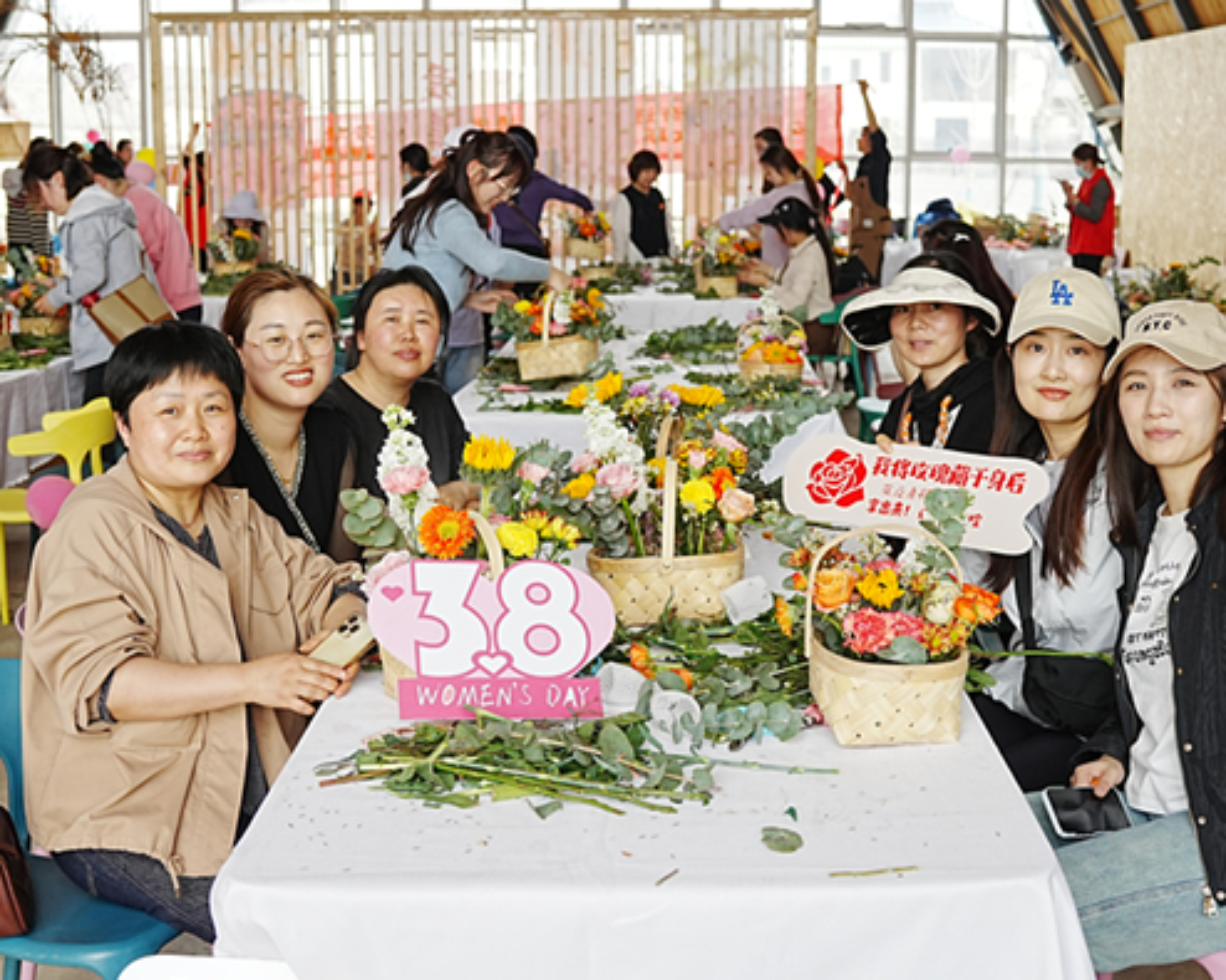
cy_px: 488
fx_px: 1778
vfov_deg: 30.8
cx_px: 695
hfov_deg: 38.0
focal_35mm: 49
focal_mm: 29.1
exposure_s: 1/160
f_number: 4
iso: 250
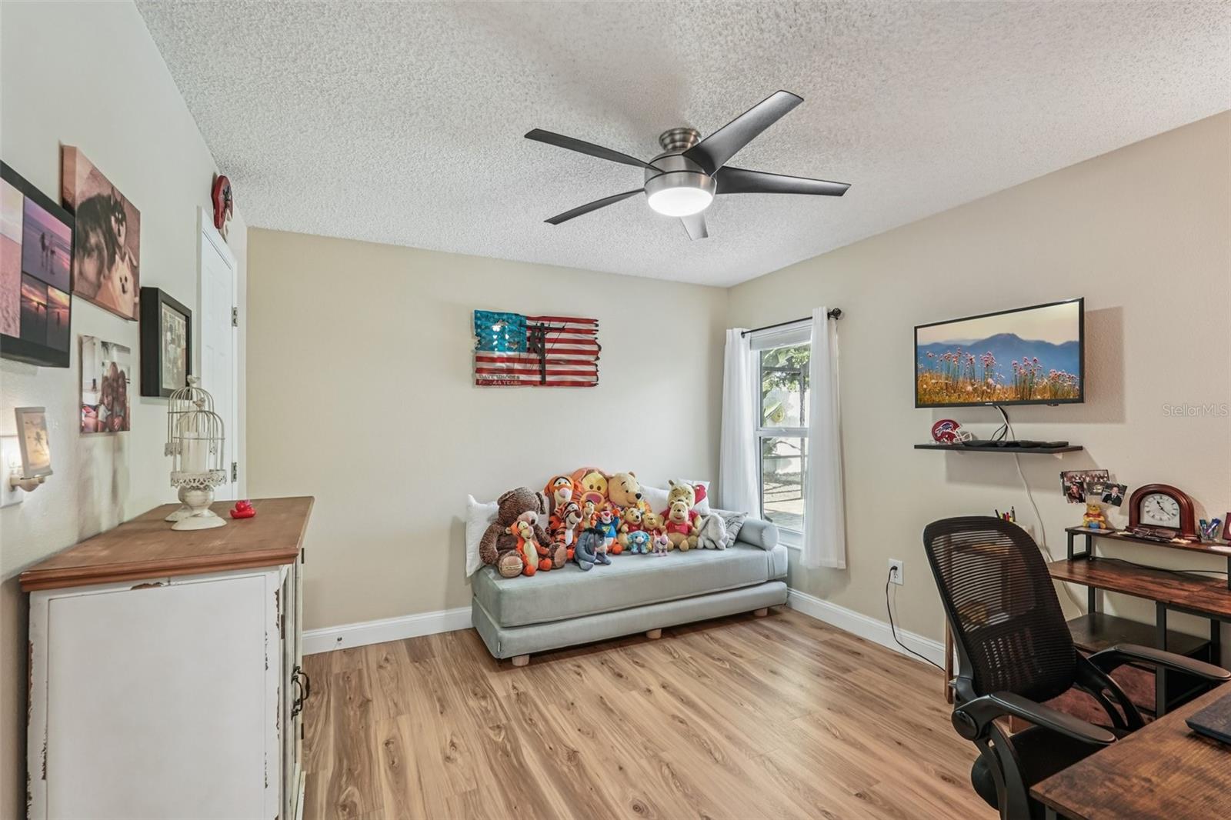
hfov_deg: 96.7
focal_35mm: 16
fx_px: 547
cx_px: 616
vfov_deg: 73.7
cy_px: 410
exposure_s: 1/5
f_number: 8
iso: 400
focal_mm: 16
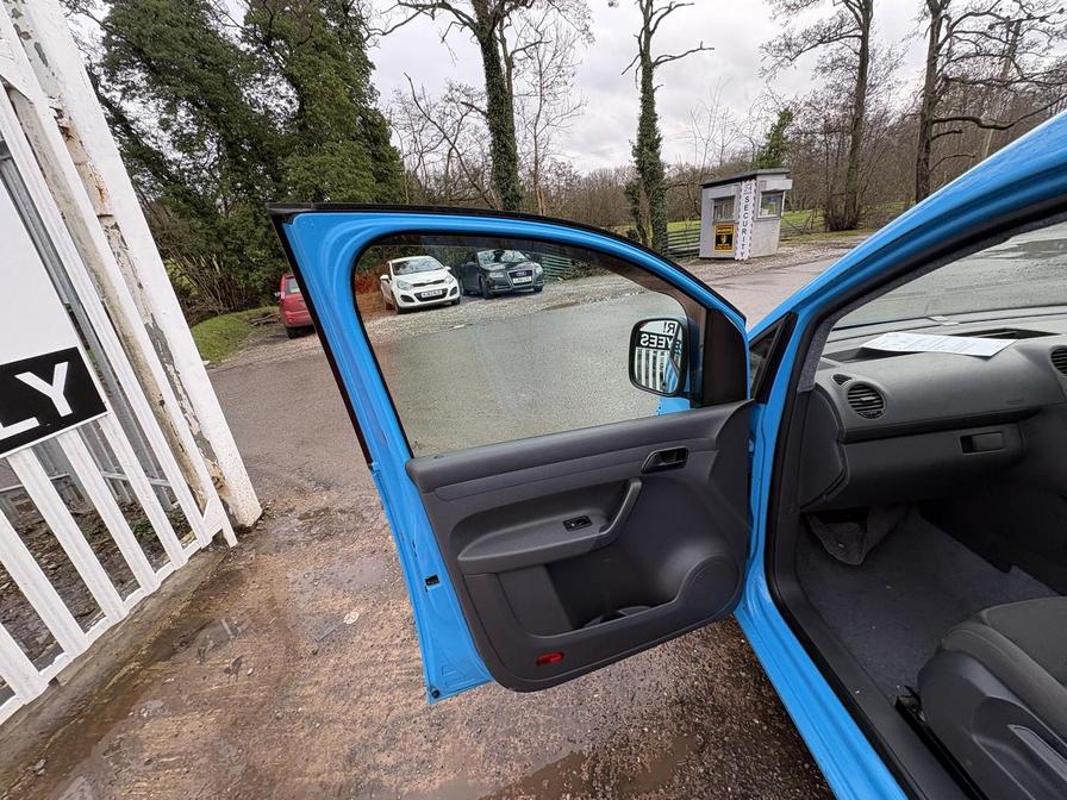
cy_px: 400
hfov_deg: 102.1
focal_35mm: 14
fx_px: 432
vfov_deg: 85.7
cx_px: 534
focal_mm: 2.22
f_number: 2.2
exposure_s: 1/114
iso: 40
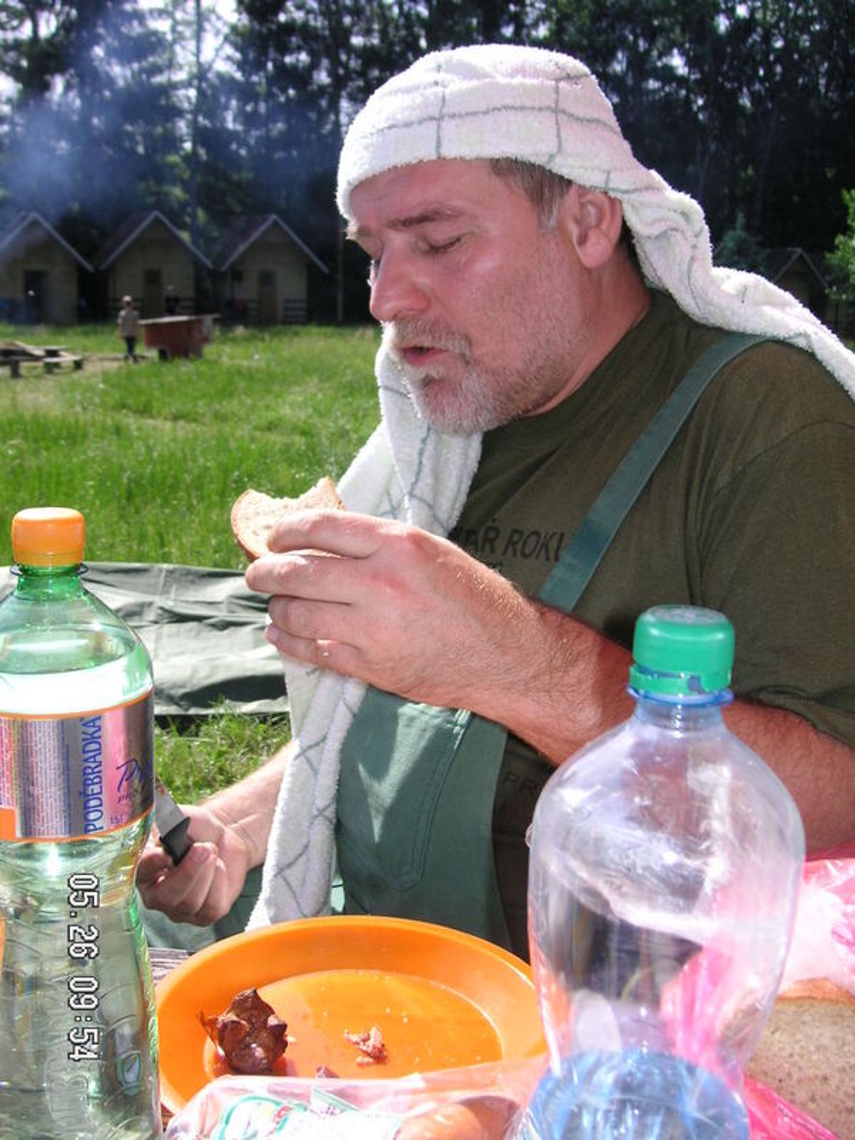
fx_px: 1219
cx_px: 428
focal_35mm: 37
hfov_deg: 38.7
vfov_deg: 50.1
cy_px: 570
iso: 50
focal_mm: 6.1
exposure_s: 1/500
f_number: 2.8
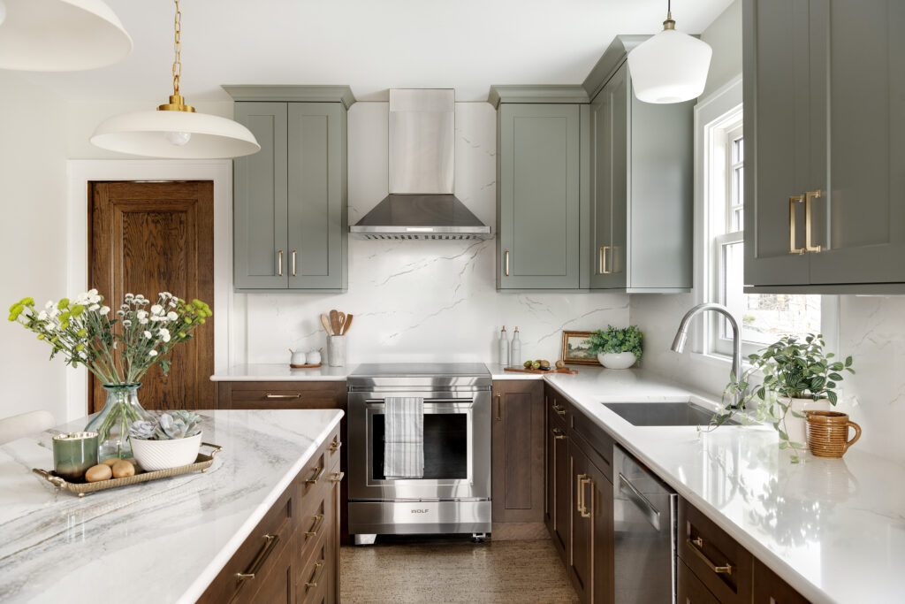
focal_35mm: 30
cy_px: 302
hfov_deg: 61.9
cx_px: 452
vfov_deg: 43.6
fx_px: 754
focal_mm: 30
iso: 400
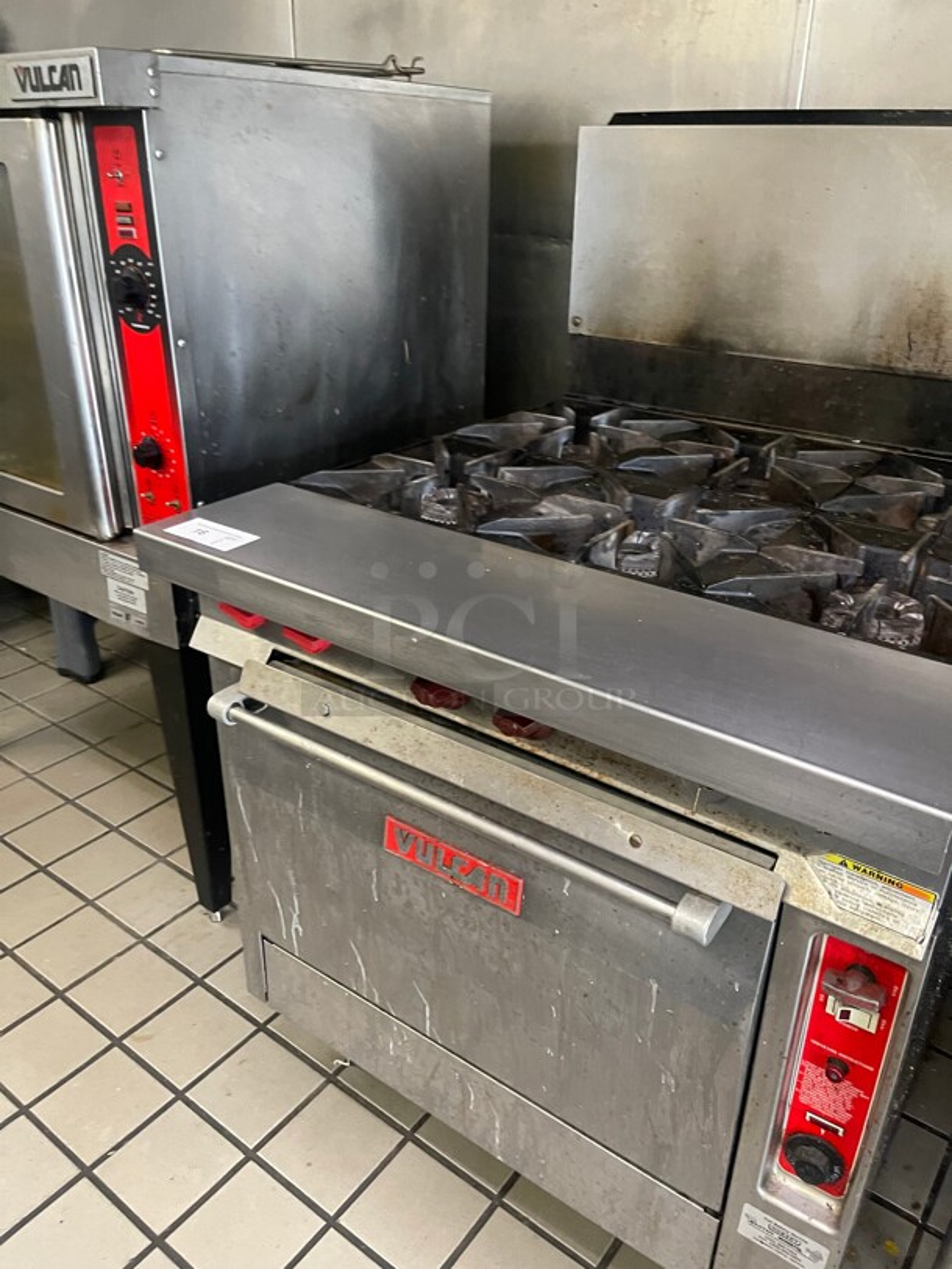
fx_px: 953
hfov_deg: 53.1
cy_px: 634
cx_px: 476
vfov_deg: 67.3
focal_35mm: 26
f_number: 1.6
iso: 500
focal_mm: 5.1
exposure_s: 1/60
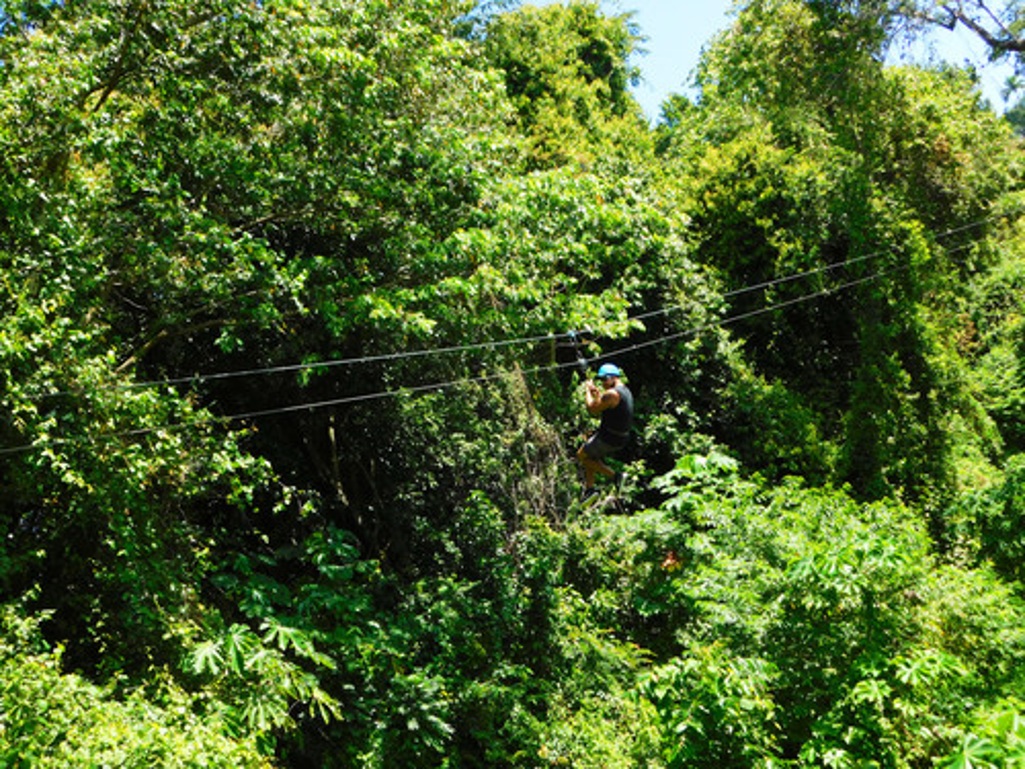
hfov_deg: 37.5
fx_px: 1510
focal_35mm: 51
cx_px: 512
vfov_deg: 28.6
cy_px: 384
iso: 125
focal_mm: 9
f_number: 3.8
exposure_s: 1/500
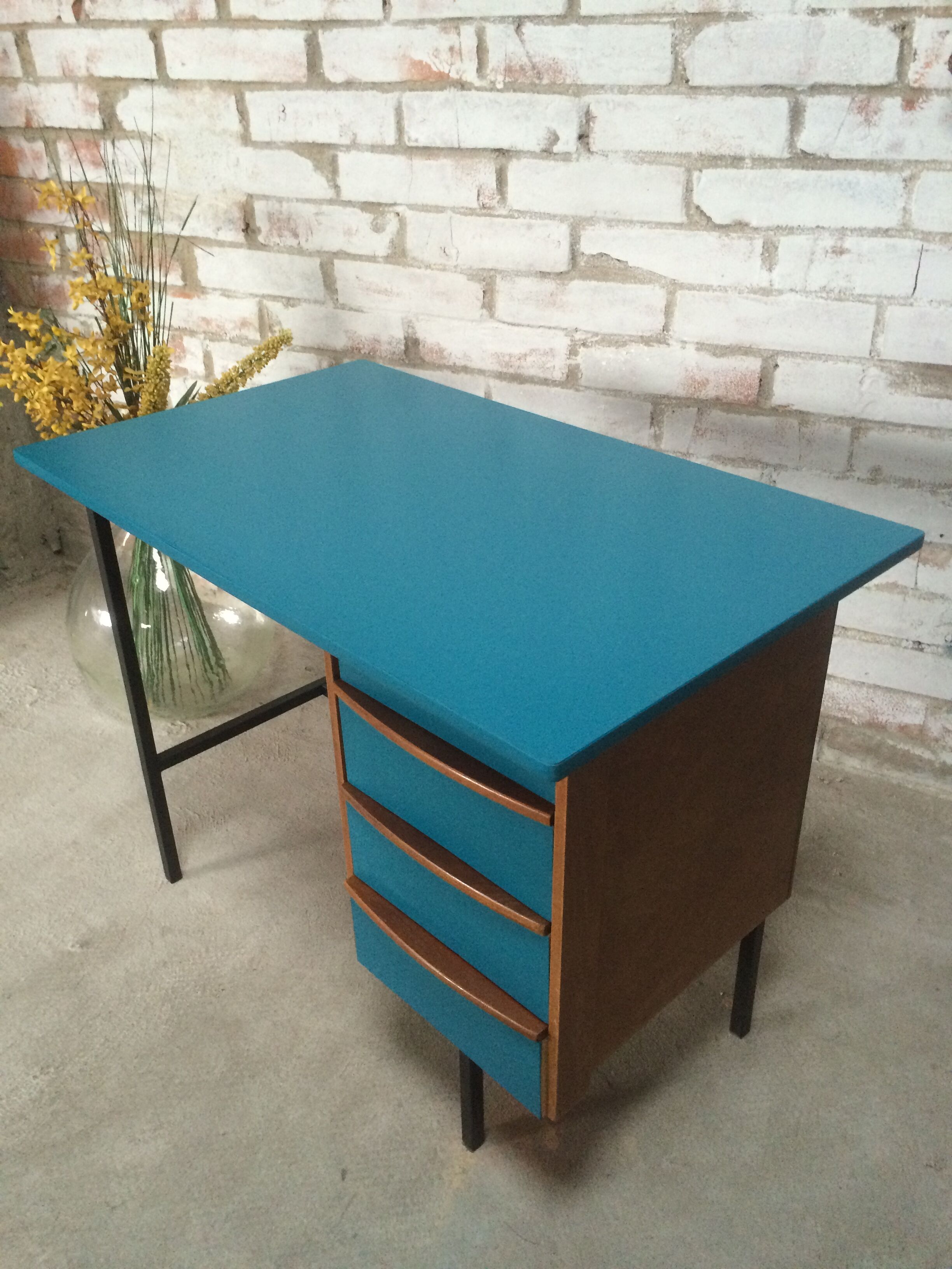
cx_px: 476
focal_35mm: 29
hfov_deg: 48.2
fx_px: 1063
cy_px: 634
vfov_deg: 61.7
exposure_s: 1/30
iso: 200
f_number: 2.2
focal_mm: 4.15
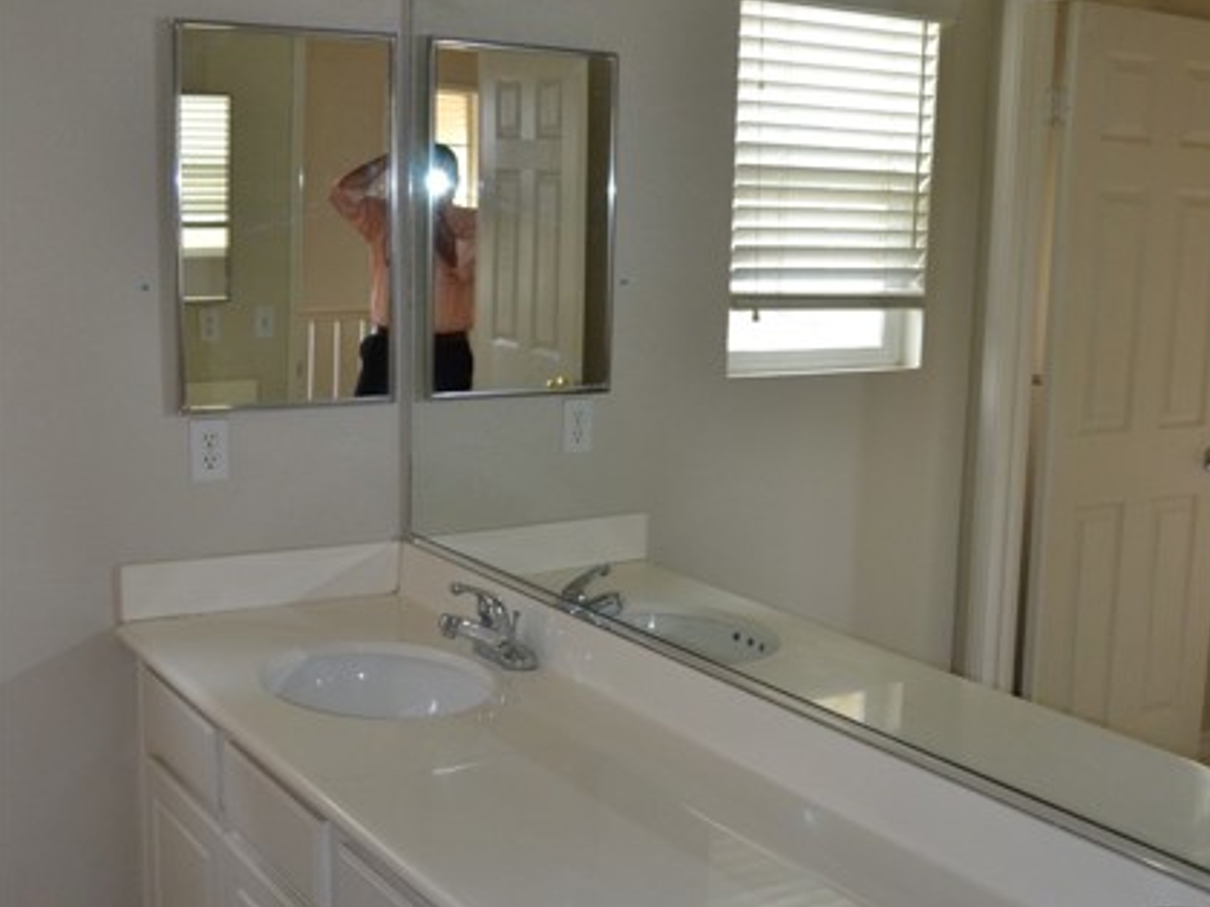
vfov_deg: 32.9
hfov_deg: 42.9
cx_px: 609
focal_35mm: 44
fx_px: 1538
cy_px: 475
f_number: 3.8
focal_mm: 20
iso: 720
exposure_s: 1/60
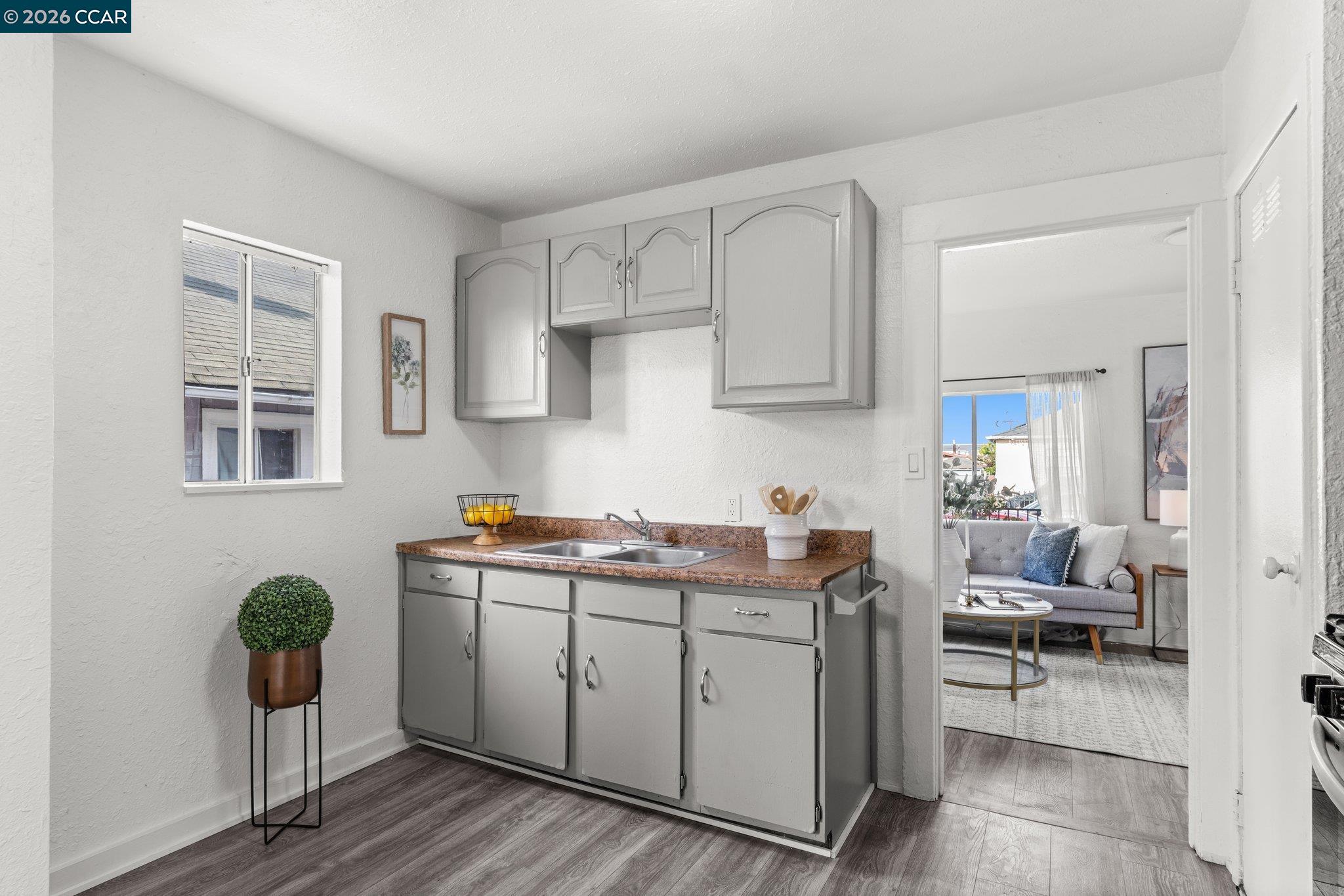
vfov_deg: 64.5
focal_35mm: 19
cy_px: 448
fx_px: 709
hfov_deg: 86.9
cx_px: 672
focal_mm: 19
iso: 320
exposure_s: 1/5
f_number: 9
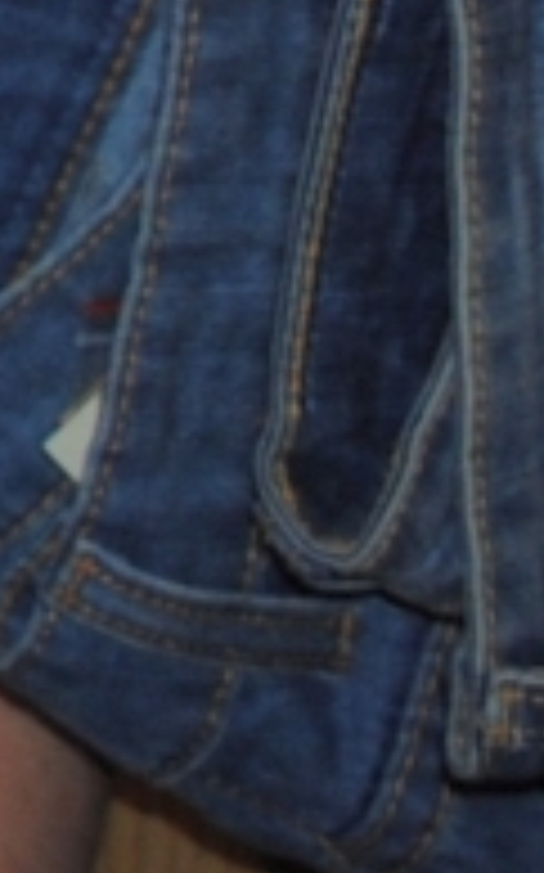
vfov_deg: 5.5
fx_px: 8695
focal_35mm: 366
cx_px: -2396
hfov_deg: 3.3
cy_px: -1462
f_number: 4
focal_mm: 24
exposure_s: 1/60
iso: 200
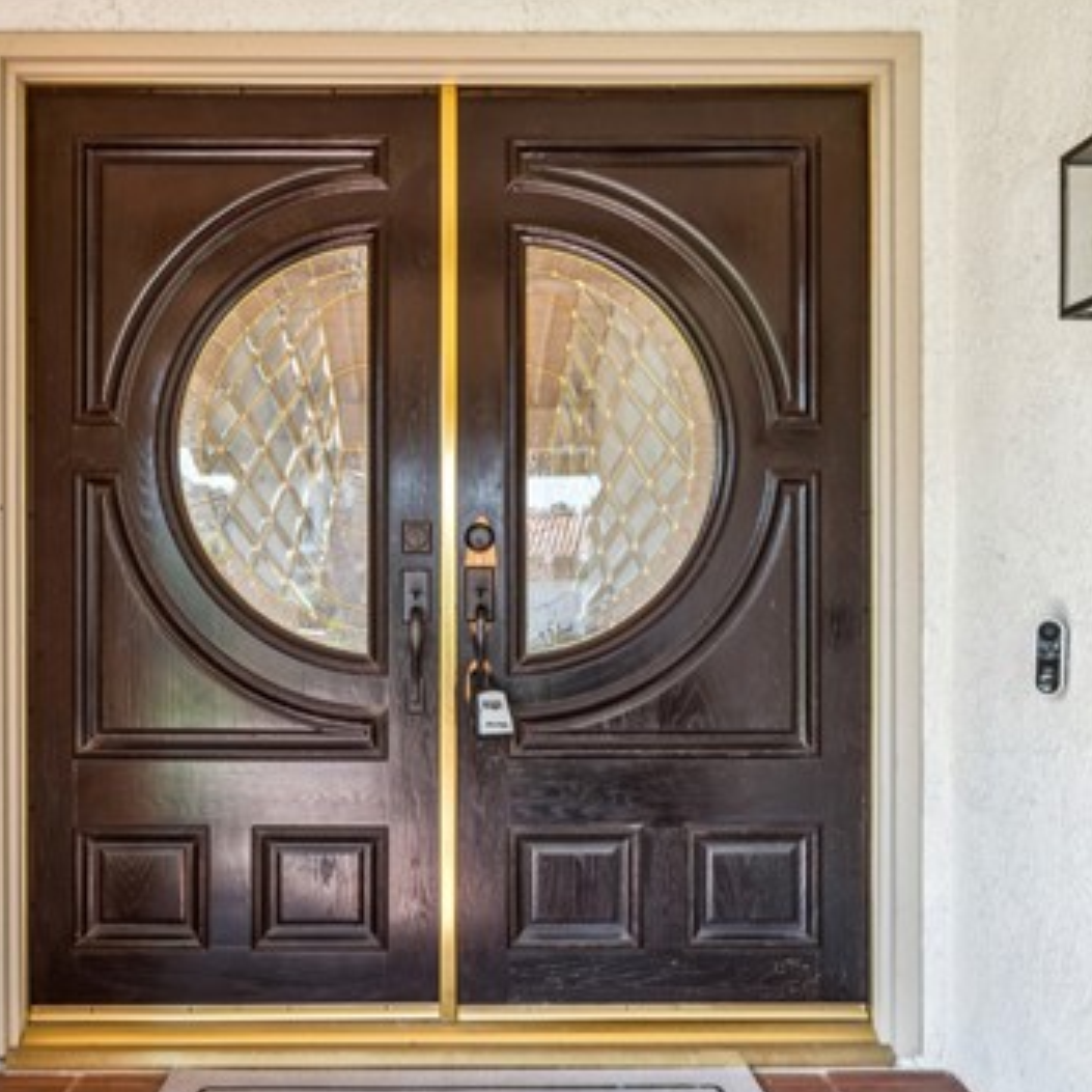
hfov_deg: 52.3
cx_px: 451
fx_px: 1106
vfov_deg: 52.5
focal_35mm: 31
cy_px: 569
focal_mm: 20
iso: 100
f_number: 22
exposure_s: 1/2.5
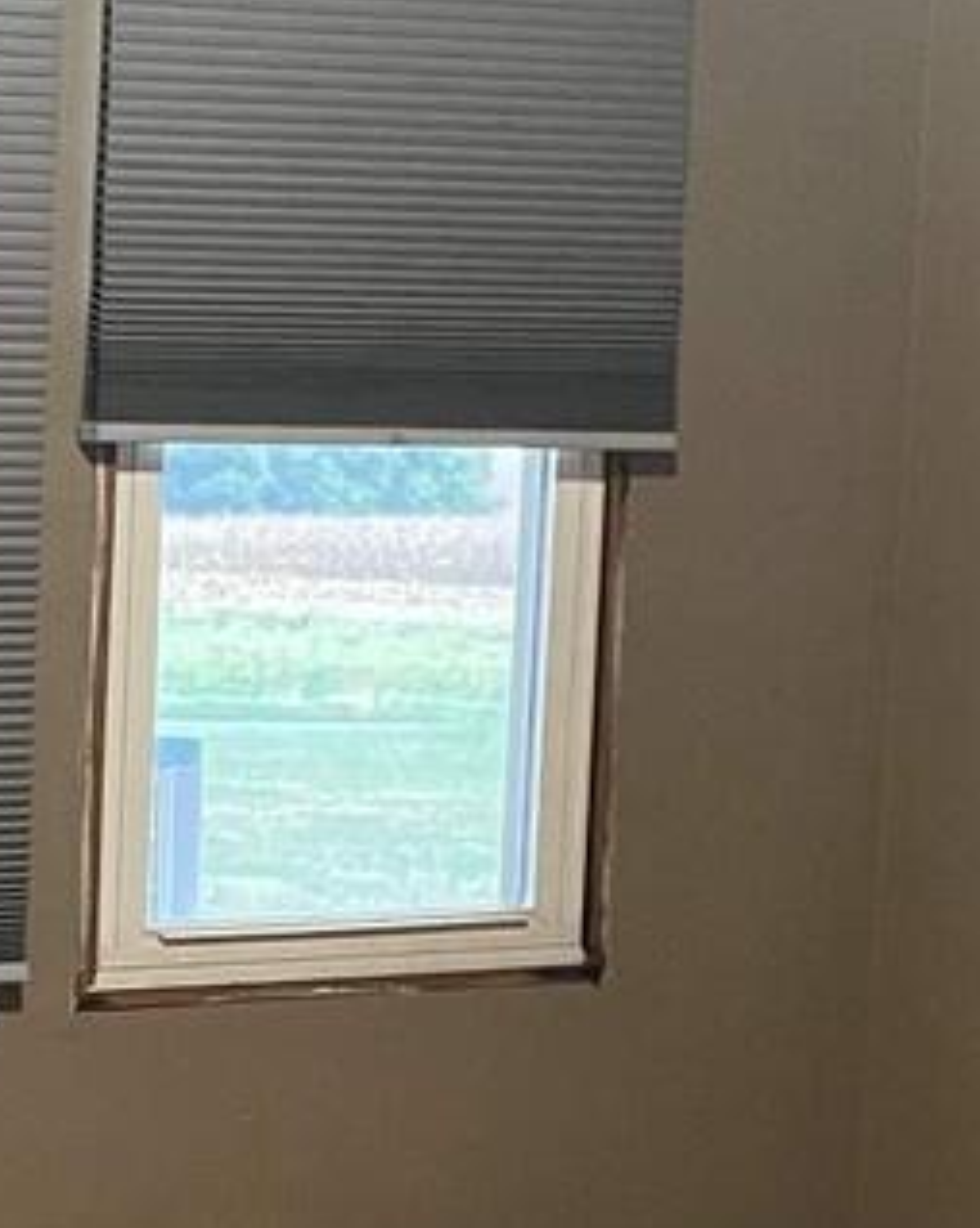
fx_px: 4173
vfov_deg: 16.7
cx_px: -490
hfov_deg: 12.7
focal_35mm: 115
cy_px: 765
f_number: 1.6
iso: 500
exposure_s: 1/60
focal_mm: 5.1
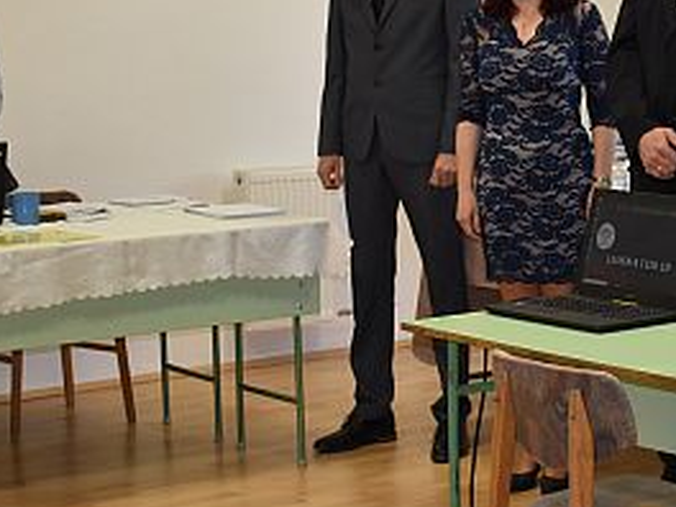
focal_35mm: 112
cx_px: 640
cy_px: 232
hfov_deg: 17.3
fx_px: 2187
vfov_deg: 13.2
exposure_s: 1/160
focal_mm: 32
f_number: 4.5
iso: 800
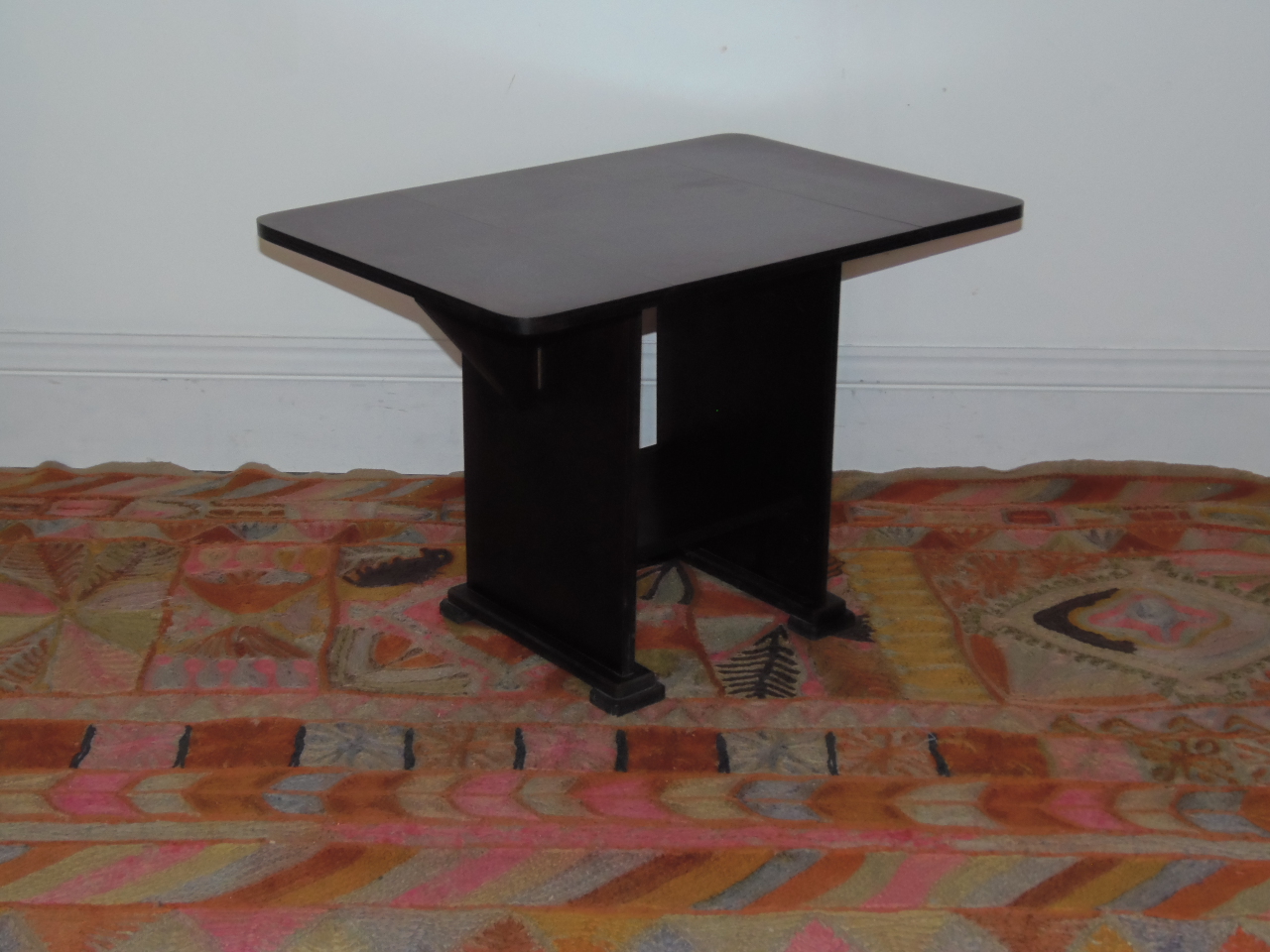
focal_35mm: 49
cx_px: 635
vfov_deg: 29.7
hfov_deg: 38.9
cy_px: 476
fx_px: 1798
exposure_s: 1/30
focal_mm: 9.1
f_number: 3.8
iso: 200
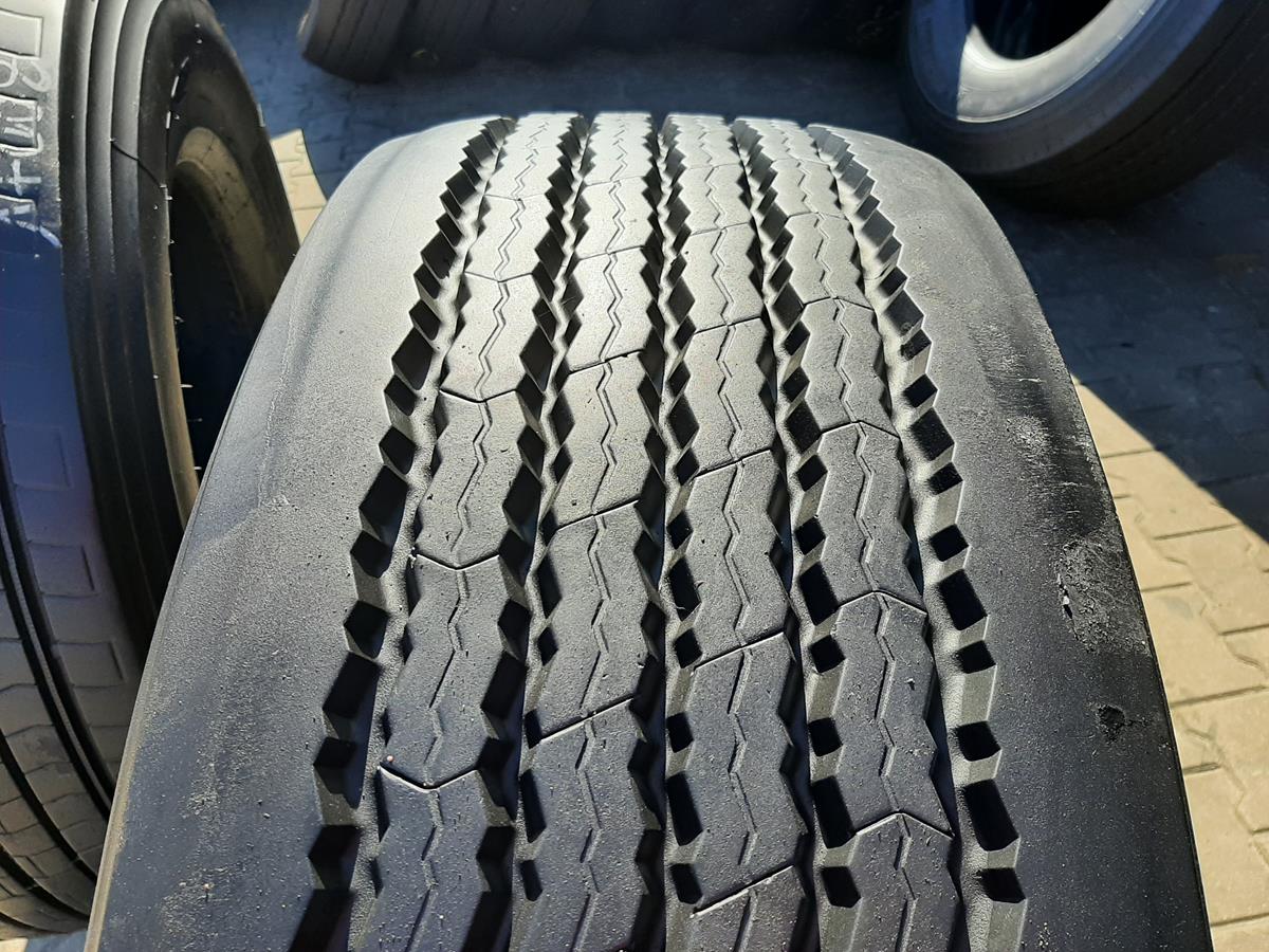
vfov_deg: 53.1
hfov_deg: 67.3
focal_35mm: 26
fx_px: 953
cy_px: 476
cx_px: 634
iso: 40
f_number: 1.7
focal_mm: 3.93
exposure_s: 1/1326
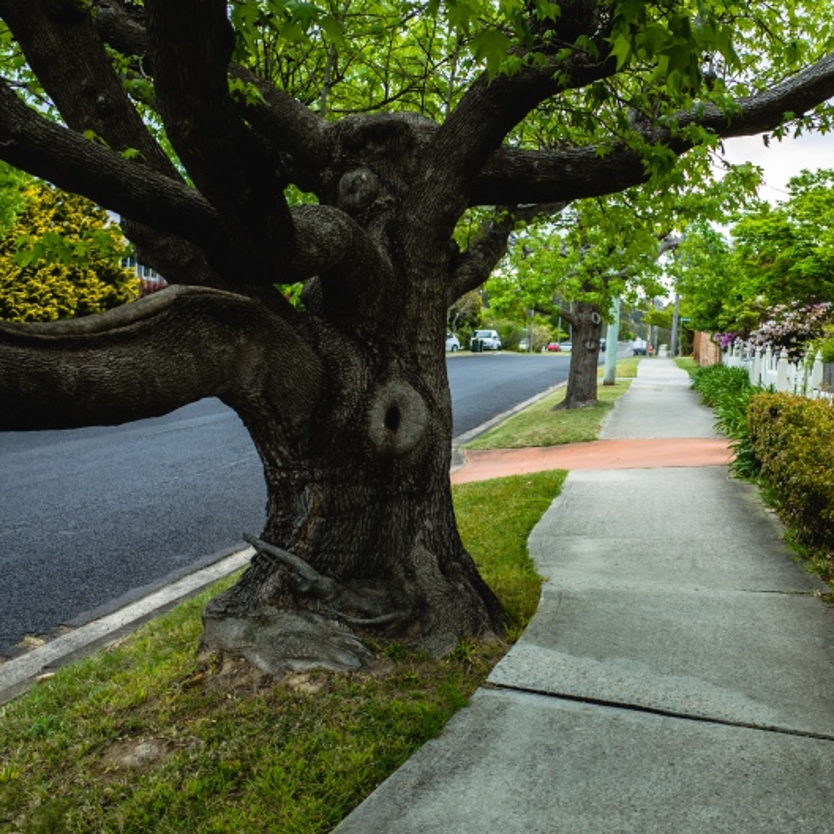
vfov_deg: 40.9
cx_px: 588
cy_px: 393
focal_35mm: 41
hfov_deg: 40.2
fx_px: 1118
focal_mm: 18.3
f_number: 2.8
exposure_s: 1/200
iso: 100
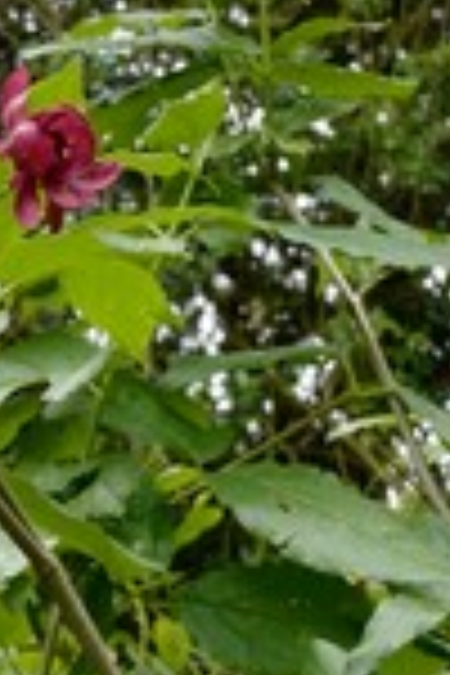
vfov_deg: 10.7
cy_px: 558
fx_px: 3581
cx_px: -344
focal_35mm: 191
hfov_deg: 7.0
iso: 400
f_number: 6.3
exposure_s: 1/400
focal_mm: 28
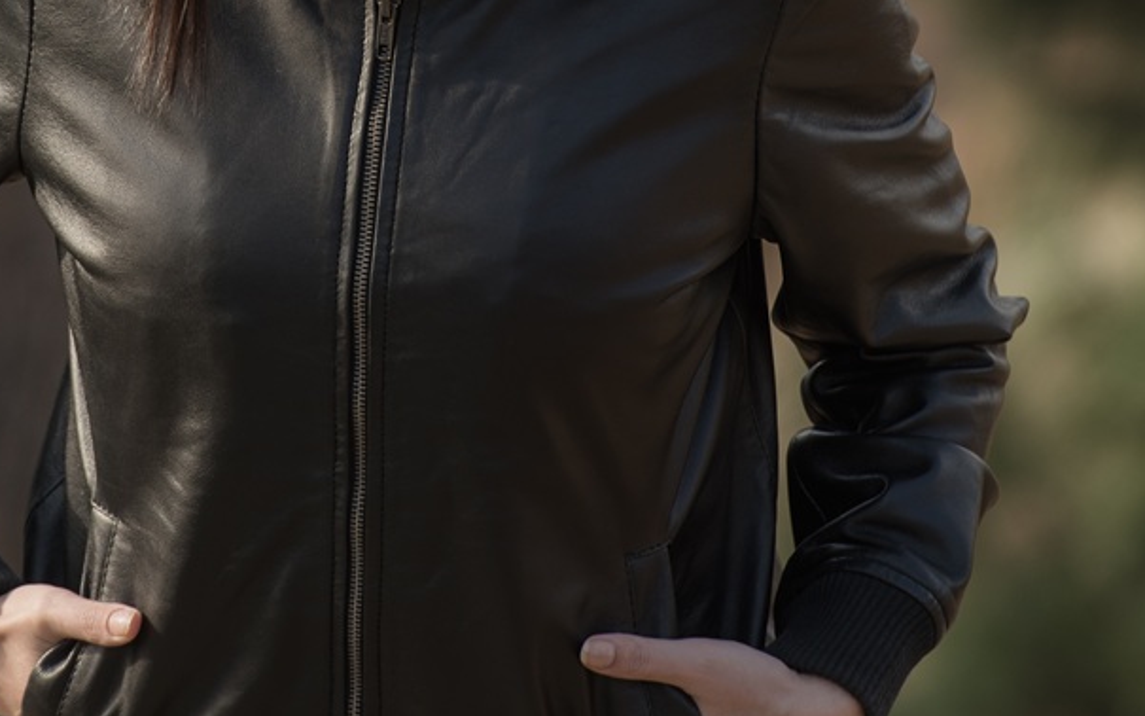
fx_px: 15133
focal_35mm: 485
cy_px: -127
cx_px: 426
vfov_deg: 2.7
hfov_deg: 4.3
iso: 80
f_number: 4.5
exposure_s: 1/200
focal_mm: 200
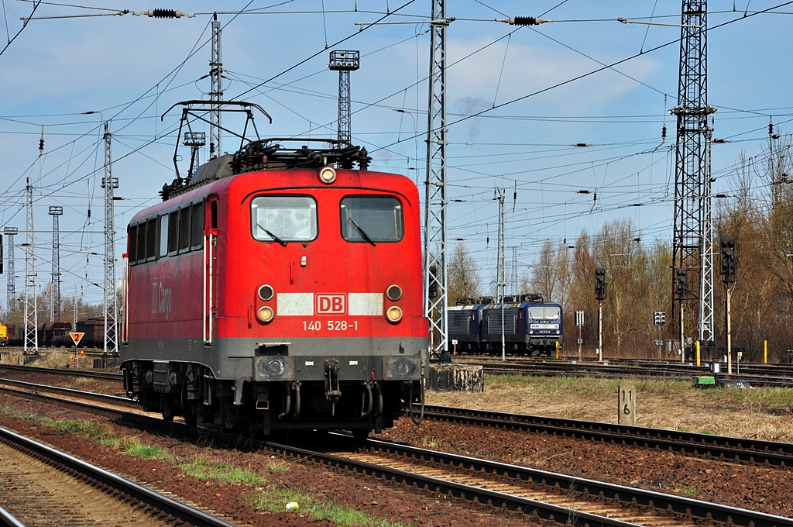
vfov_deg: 8.3
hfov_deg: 12.5
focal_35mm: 165
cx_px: 396
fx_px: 3630
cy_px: 264
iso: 200
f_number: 16
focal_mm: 110
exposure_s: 1/160
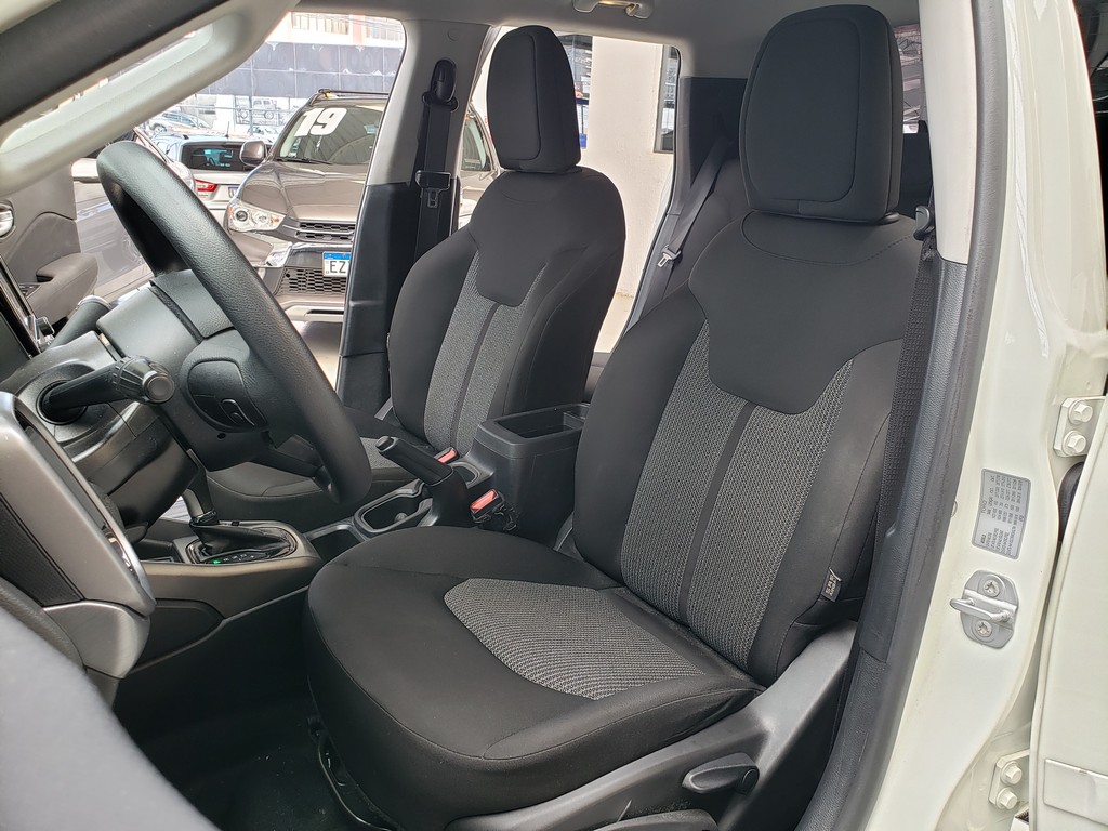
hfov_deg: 67.3
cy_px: 416
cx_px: 554
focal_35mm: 26
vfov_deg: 53.1
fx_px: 832
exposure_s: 1/35
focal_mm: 4.3
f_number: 2.4
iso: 50
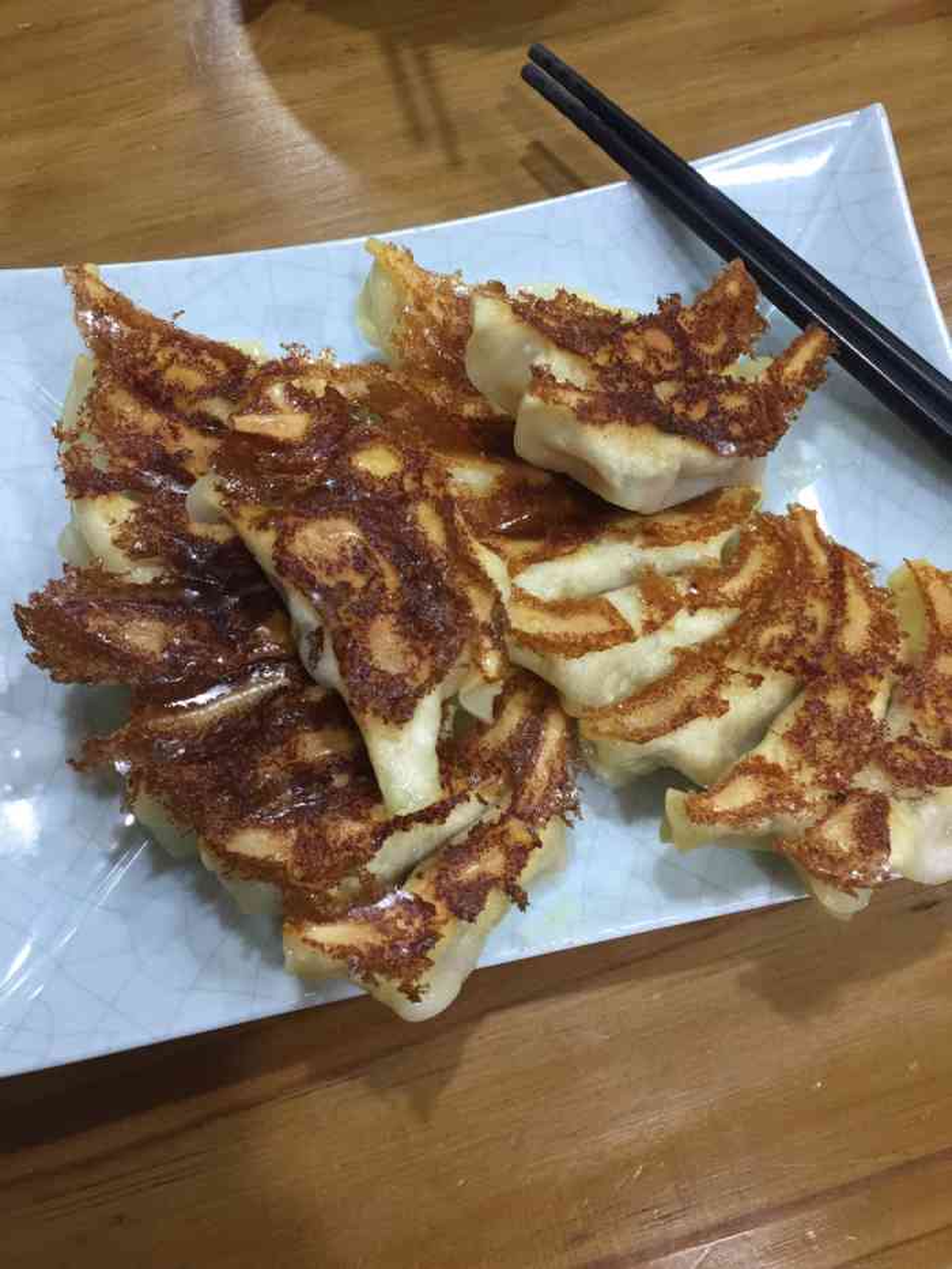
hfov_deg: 48.2
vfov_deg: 61.7
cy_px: 634
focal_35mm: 29
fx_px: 1063
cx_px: 476
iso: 64
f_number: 2.2
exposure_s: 1/33
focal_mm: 4.15
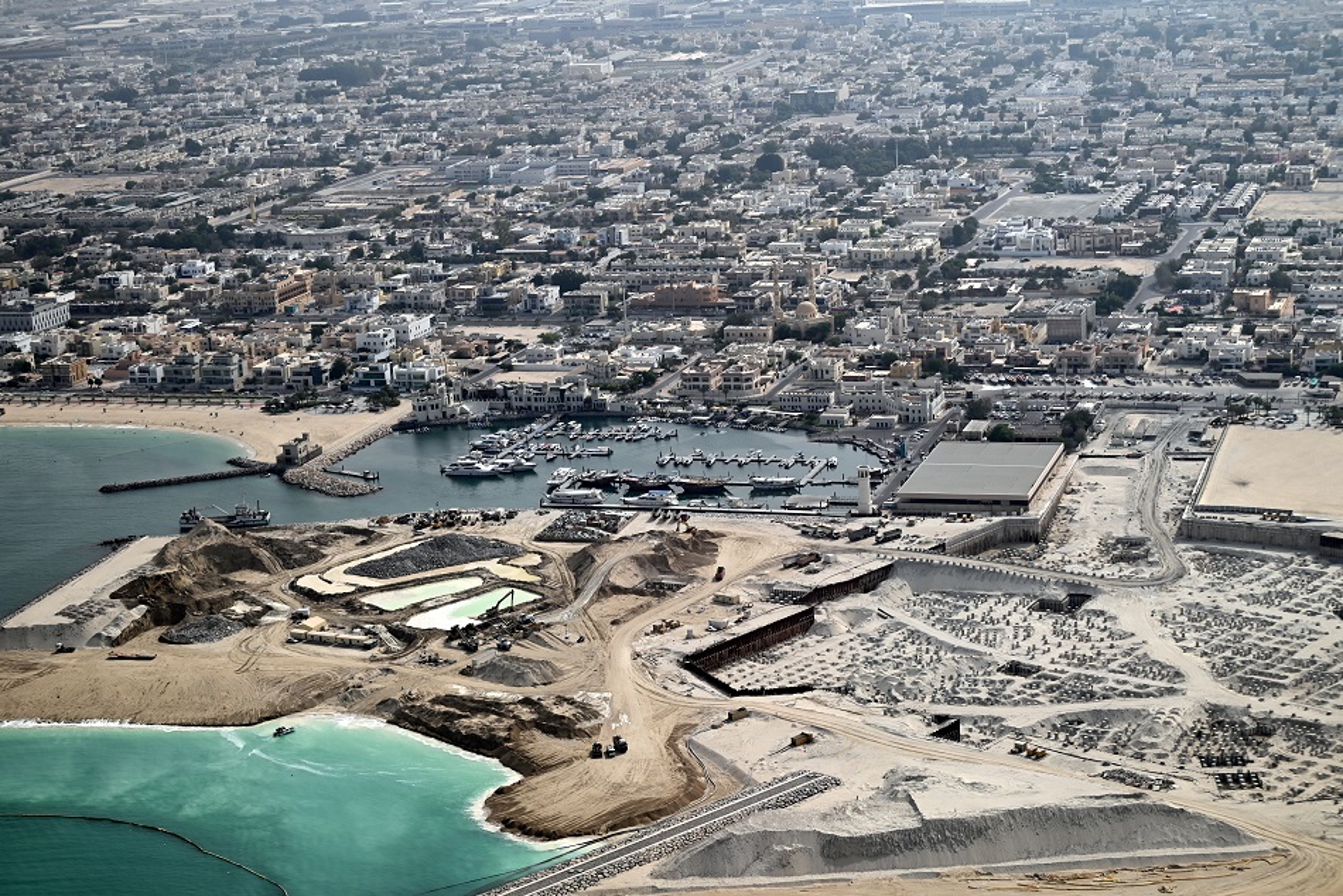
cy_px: 448
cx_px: 672
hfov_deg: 28.8
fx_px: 2612
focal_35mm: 70
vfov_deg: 19.5
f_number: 6.3
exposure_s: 1/640
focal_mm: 70
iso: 100
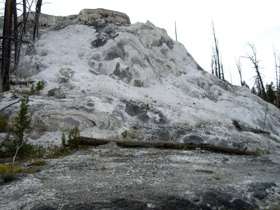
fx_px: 307
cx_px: 140
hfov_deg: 49.0
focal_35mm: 38
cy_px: 105
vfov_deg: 37.7
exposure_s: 1/500
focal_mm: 6.2
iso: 50
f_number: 4.3
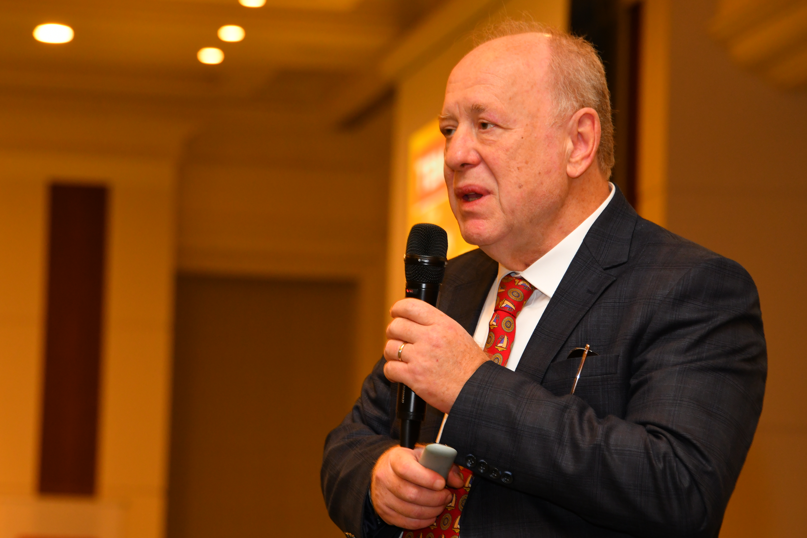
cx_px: 401
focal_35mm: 171
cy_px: 281
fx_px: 3833
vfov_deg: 8.0
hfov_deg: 12.0
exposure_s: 1/50
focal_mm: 135
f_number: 5.6
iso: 1250
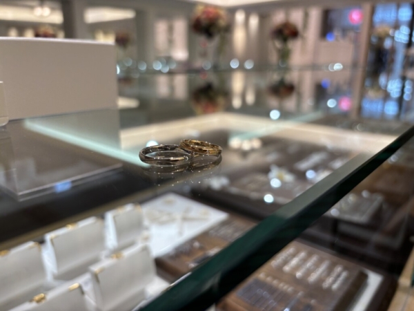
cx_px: 207
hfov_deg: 67.3
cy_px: 156
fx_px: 311
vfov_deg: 53.1
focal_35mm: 26
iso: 50
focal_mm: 5.96
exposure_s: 1/120
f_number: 1.6
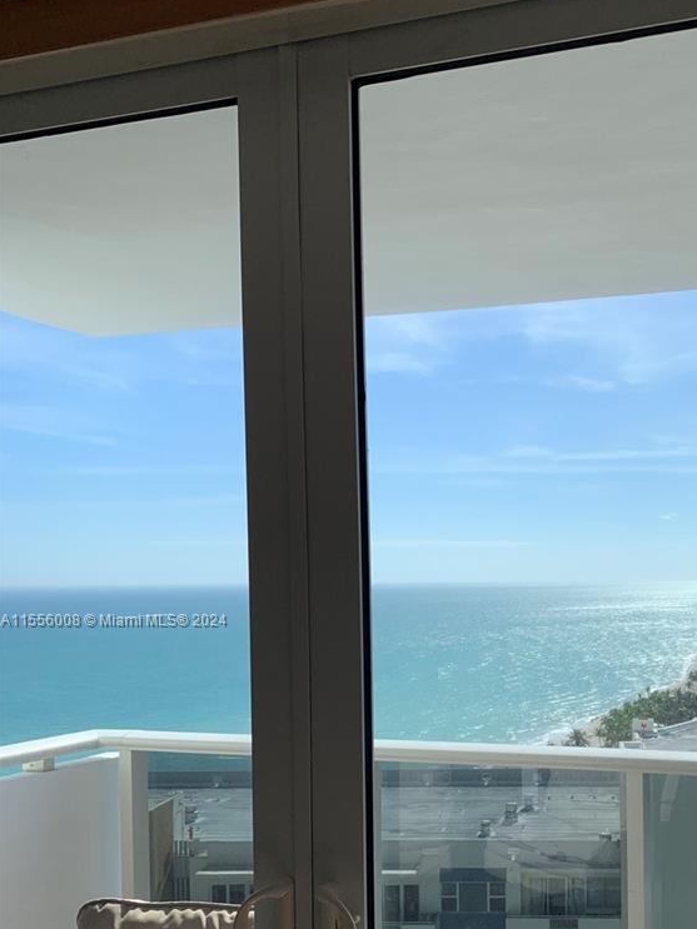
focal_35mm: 42
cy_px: 621
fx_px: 1128
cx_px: 561
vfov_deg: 44.1
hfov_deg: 33.3
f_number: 1.8
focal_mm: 4.25
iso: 25
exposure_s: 1/1610
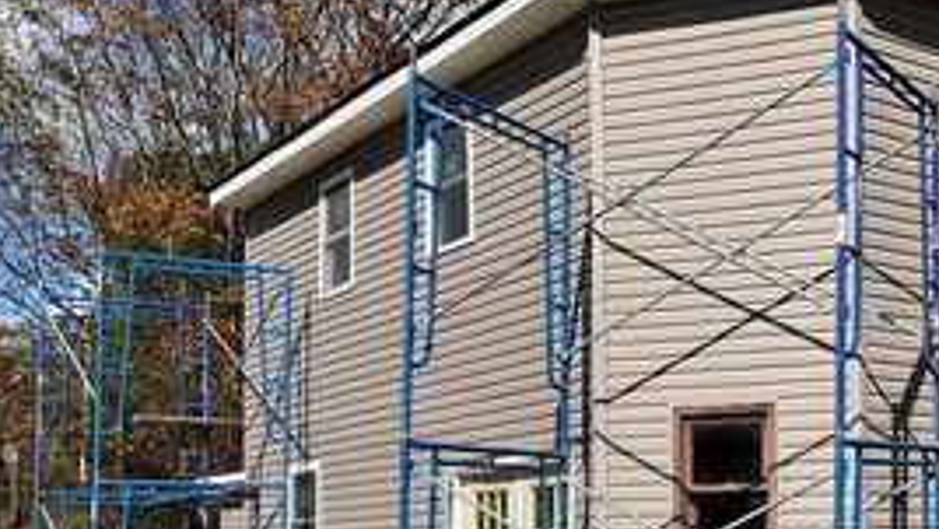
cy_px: 471
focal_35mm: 59
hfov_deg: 33.6
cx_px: 841
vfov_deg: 20.0
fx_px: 1470
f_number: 1.8
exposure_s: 1/2427
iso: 16
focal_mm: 3
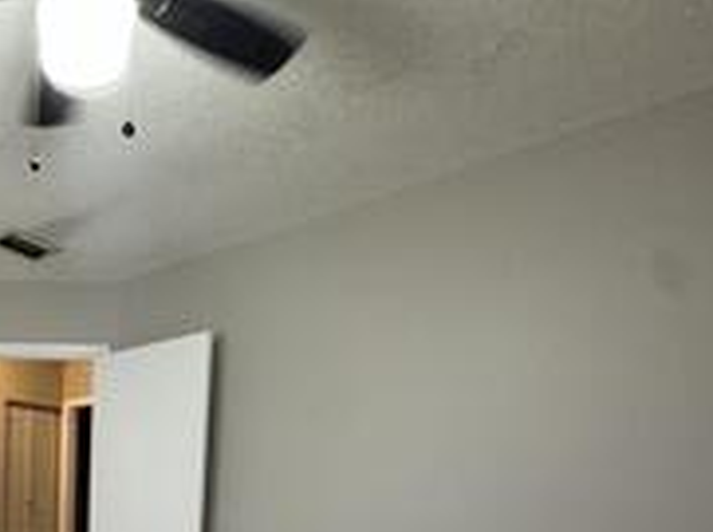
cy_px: 587
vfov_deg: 37.7
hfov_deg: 50.9
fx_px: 637
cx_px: 55
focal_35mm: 31
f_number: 2.2
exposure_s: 1/60
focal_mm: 2.22
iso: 250
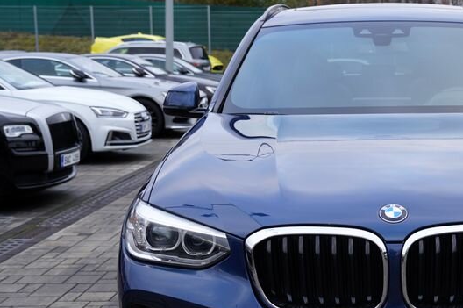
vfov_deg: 20.5
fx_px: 848
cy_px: 208
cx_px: 390
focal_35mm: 66
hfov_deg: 29.6
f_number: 4
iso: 100
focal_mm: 34
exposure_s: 1/80
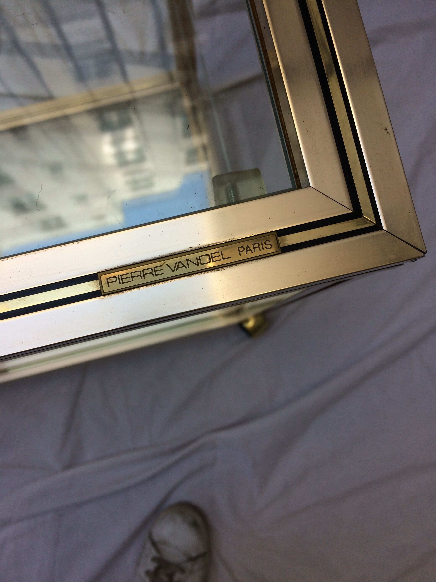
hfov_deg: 48.2
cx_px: 218
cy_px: 291
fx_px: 487
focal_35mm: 29
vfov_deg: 61.7
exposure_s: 1/360
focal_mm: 4.15
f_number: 2.2
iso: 32
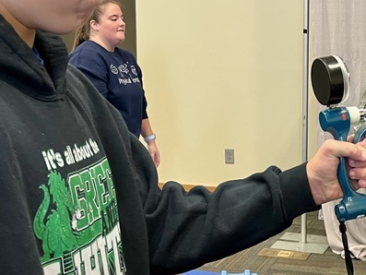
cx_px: 301
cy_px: 122
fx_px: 709
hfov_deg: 28.3
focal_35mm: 67
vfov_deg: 21.9
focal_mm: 5.1
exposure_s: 1/60
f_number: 1.6
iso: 200
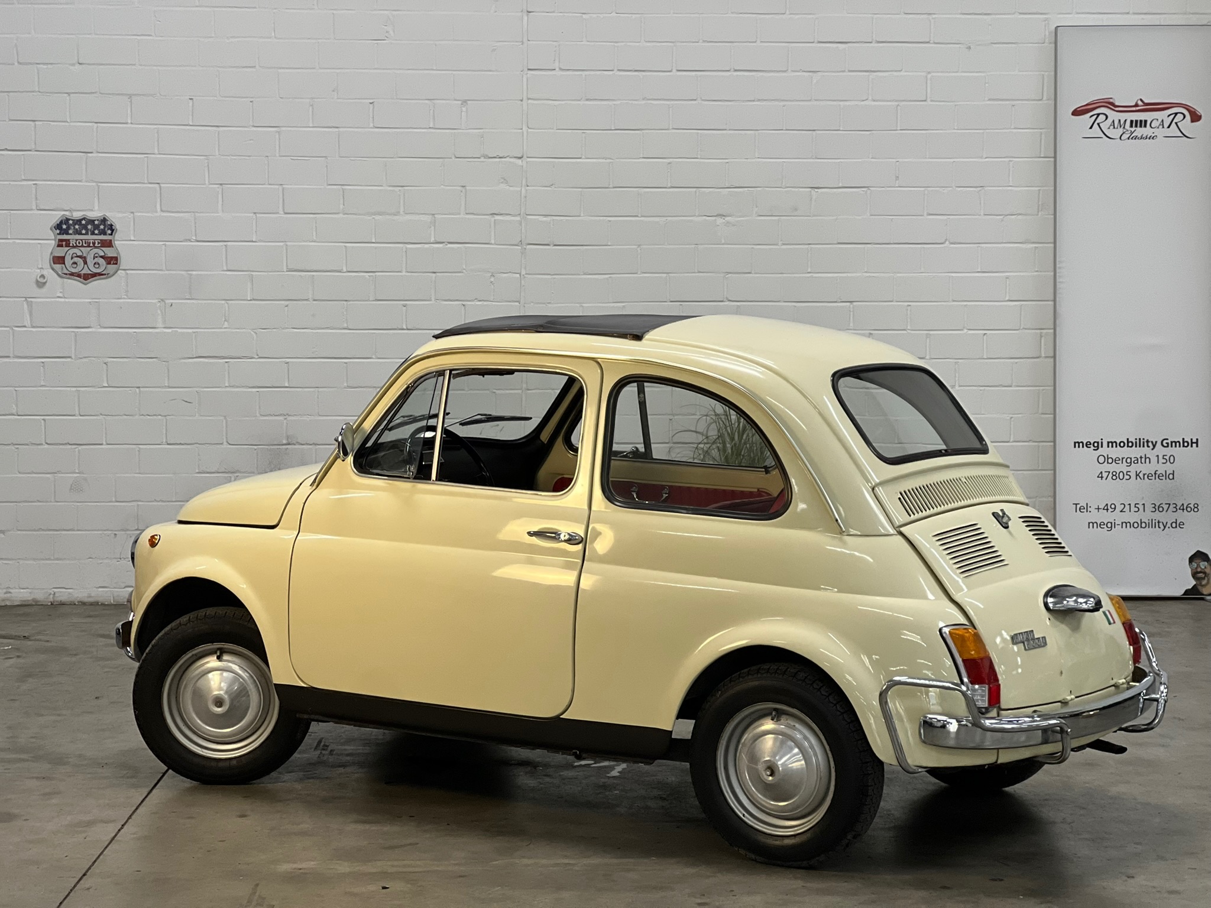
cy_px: 454
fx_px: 2694
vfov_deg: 19.1
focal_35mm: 77
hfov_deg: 25.3
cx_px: 606
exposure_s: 1/33
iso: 200
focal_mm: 9
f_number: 2.8
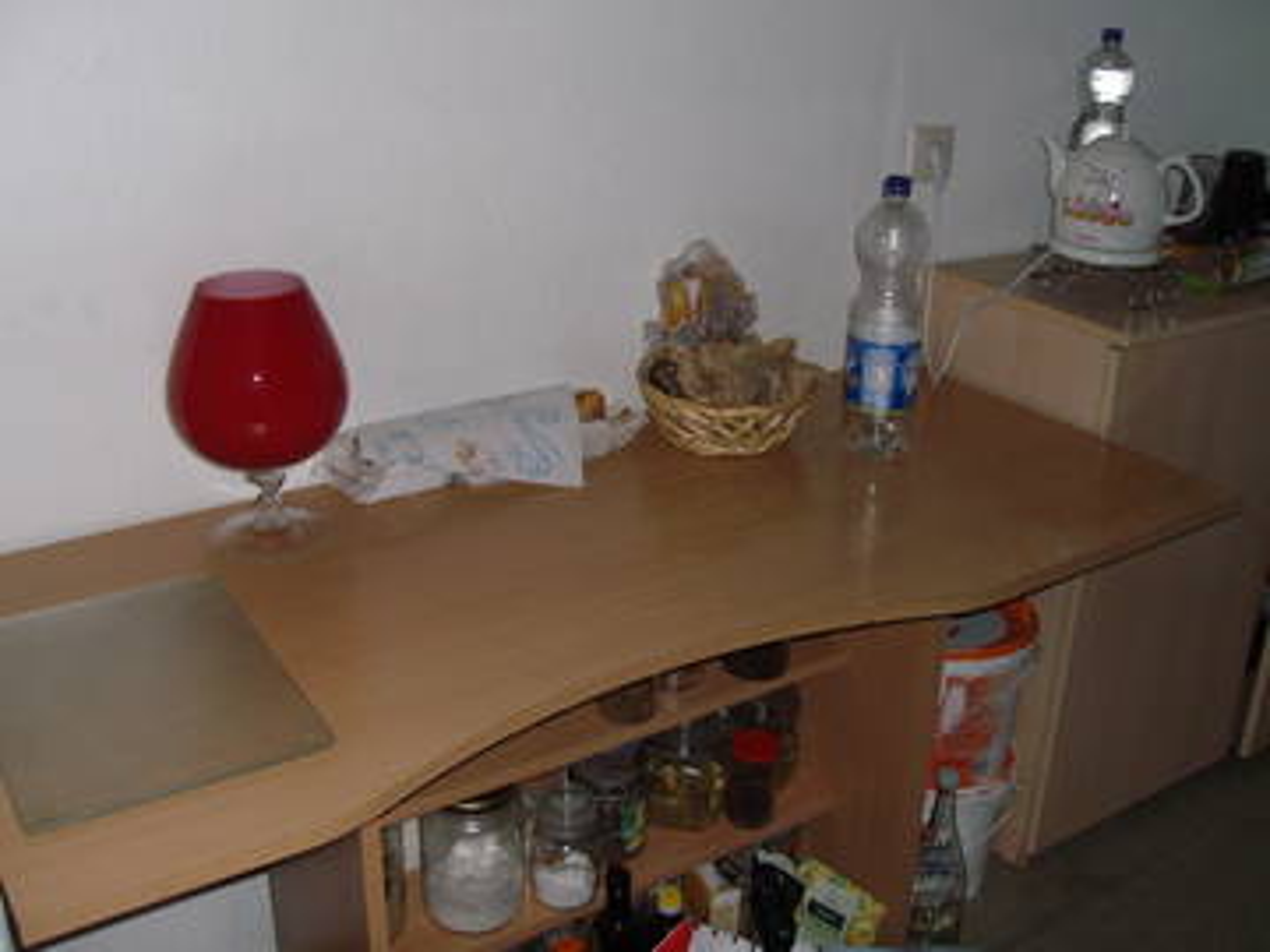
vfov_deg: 38.7
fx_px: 1357
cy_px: 476
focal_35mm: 37
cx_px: 635
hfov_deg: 50.1
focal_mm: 6.2
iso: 80
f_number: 2.8
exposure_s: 1/40
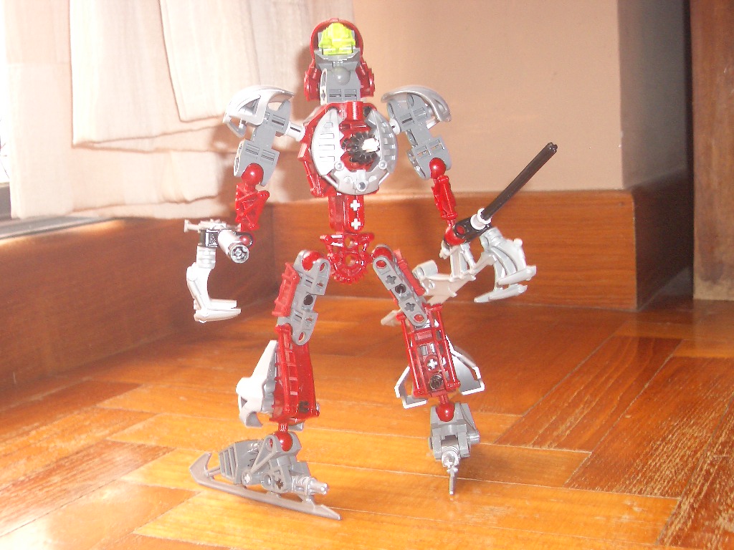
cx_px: 367
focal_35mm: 49
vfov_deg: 29.7
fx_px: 1039
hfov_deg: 38.9
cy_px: 275
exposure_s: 1/40
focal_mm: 8.2
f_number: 3.1
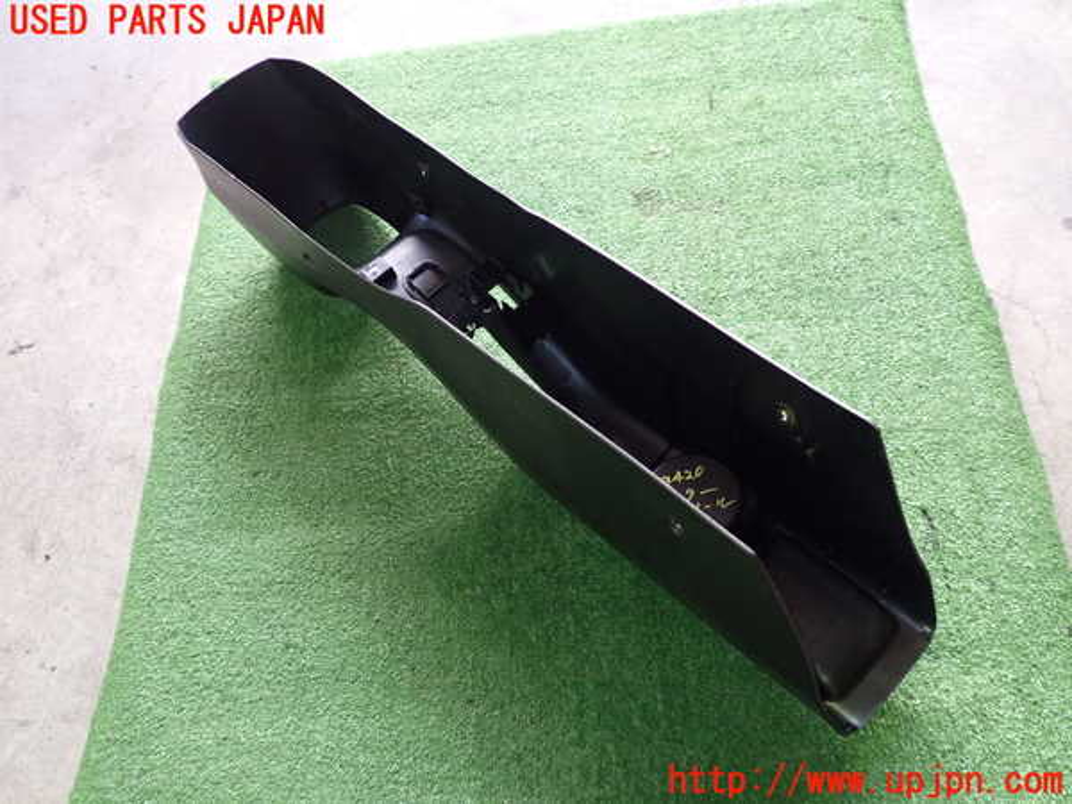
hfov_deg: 60.0
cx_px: 536
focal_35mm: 30
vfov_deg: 46.8
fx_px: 929
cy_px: 402
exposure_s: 1/30
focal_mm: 5.4
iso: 400
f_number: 2.3
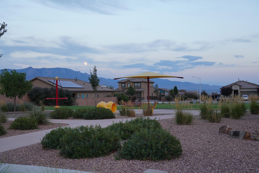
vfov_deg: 30.8
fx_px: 313
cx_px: 130
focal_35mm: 44
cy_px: 86
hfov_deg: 45.0
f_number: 4
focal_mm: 29
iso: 200
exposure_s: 1/60
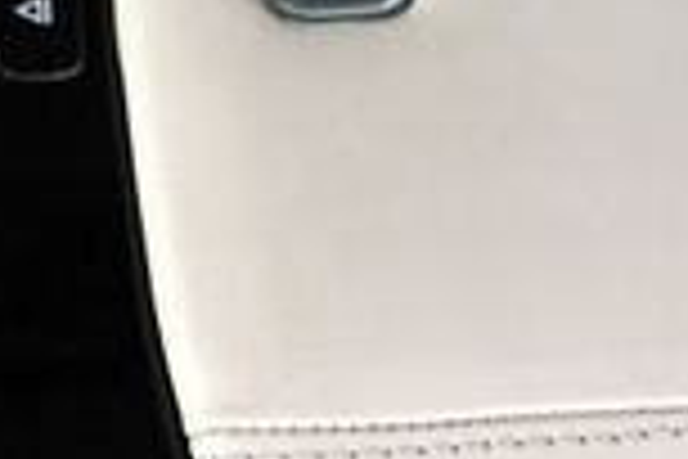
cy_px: 218
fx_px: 3077
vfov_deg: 8.5
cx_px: 40
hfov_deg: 12.6
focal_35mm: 161
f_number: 3.5
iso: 100
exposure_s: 1/50
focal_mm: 24
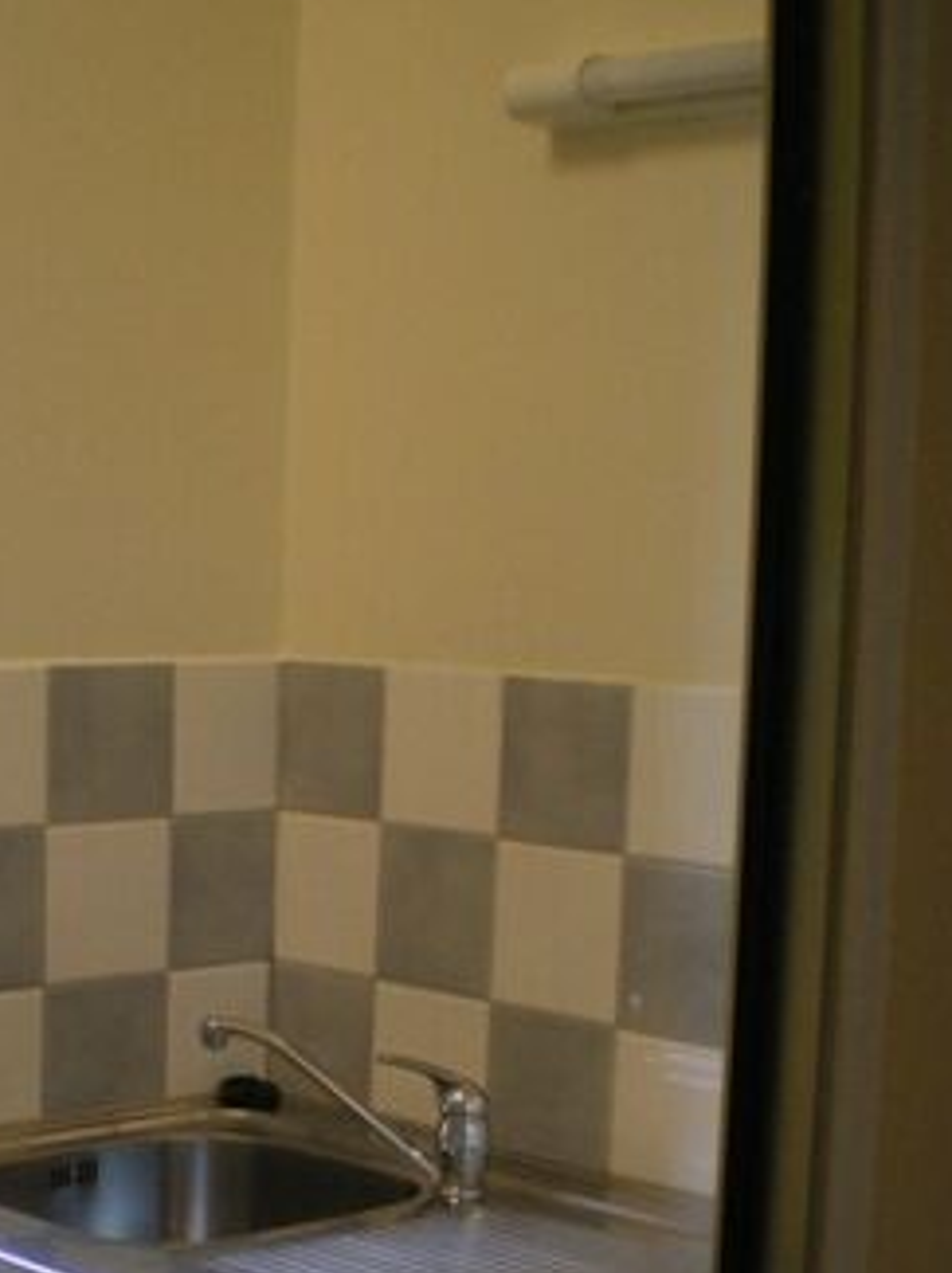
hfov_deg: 20.4
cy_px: 999
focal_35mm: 71
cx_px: 145
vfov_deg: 27.0
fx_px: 2609
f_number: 3.1
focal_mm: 6.3
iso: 320
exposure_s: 1/50
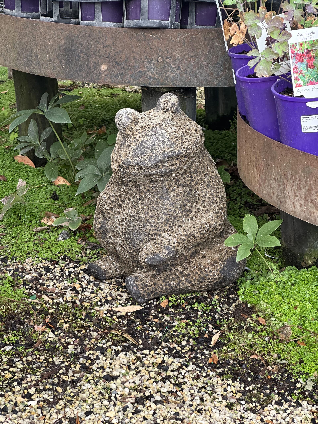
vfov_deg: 25.3
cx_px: 159
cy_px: 212
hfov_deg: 19.1
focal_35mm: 77
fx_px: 943
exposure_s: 1/99
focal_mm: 9
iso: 160
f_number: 2.8
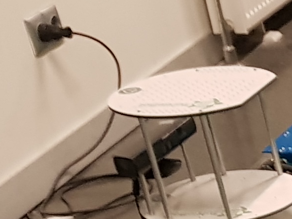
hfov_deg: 9.2
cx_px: 850
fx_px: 1493
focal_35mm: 177
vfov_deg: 7.2
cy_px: 710
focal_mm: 4.2
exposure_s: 1/32
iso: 160
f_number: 1.7
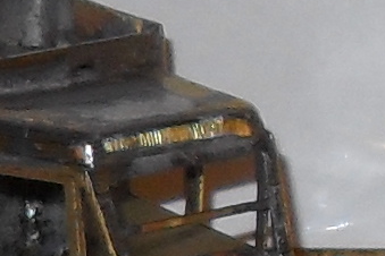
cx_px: 27
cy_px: 210
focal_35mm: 80
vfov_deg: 16.9
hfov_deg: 24.5
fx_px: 855
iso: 100
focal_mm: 6.3
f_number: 2.8
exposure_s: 1/45
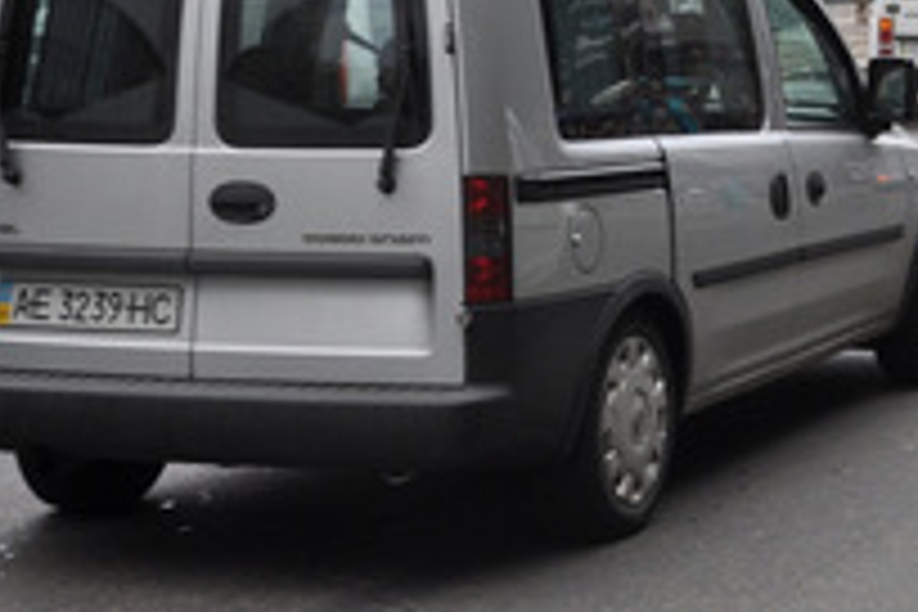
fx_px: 2907
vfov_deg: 11.8
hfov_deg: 17.4
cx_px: 974
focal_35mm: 114
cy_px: -74
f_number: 13
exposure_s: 1/160
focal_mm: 28
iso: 200
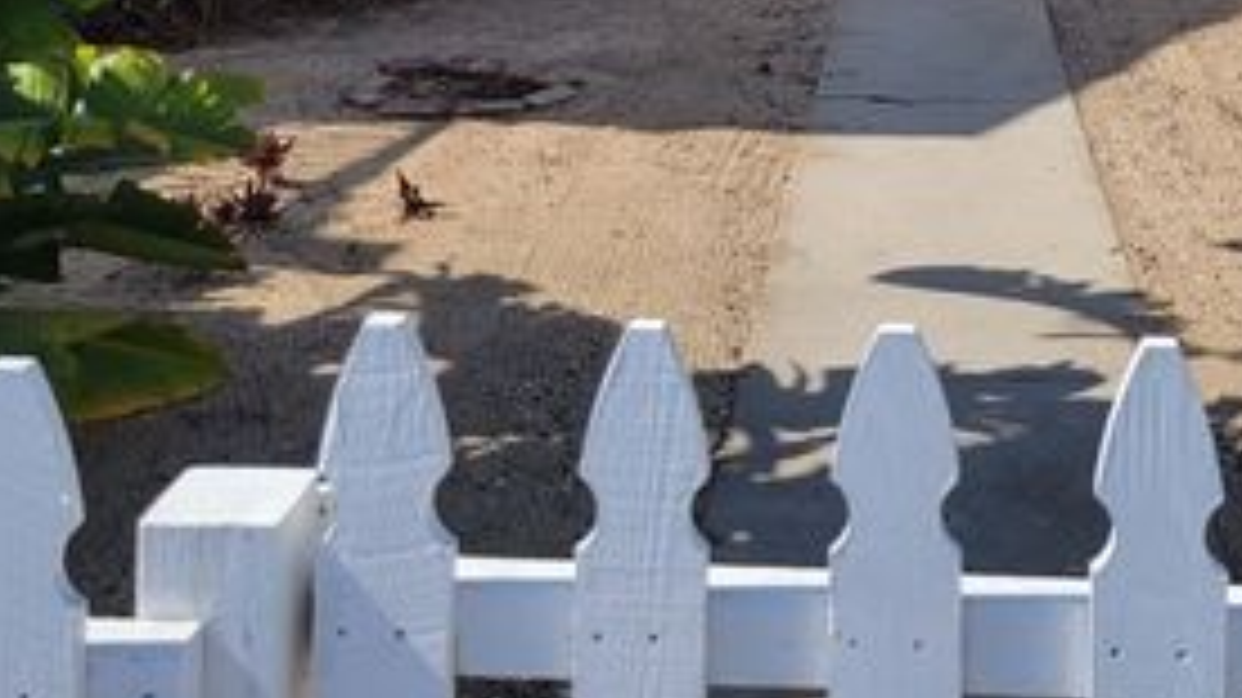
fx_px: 2008
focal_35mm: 61
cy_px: -236
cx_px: 954
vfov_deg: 18.2
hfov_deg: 33.6
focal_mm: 5.4
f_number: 1.8
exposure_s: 1/2180
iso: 40
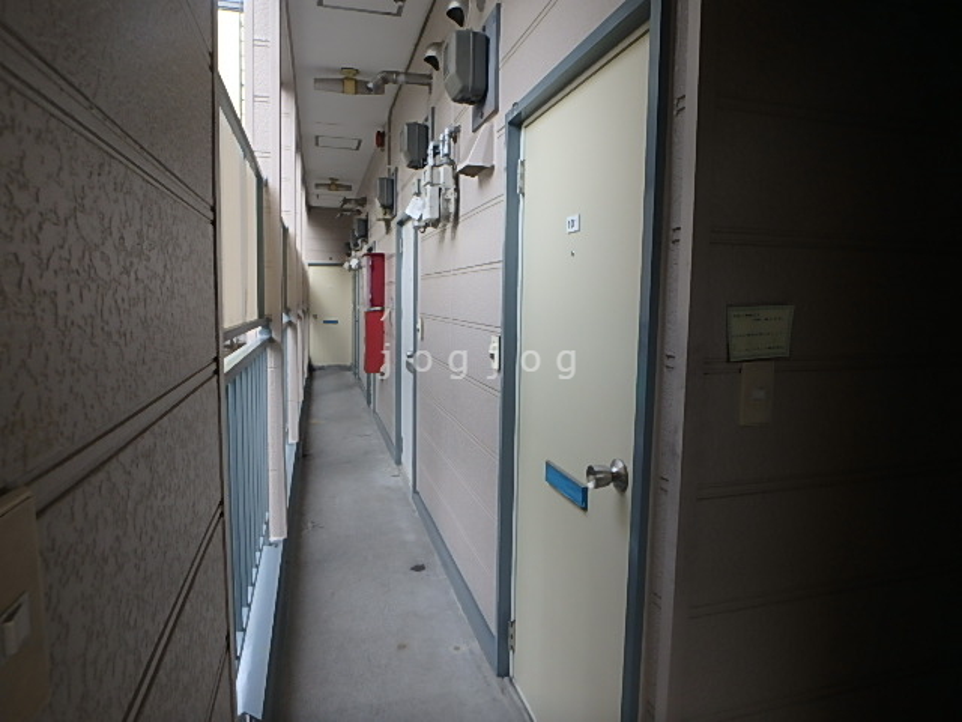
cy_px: 361
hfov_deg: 79.0
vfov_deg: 63.4
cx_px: 481
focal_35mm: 21
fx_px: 584
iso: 125
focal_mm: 3.7
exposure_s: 1/60
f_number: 3.5
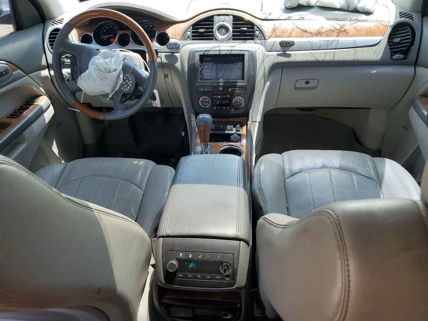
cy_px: 160
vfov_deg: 53.1
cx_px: 214
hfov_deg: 67.3
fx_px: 321
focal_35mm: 26
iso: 50
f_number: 1.5
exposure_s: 1/417
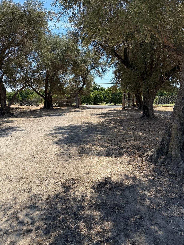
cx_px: 92
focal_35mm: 24
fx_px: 170
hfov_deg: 56.8
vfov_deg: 71.6
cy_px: 122
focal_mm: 6.76
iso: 80
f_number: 1.78
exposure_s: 1/2611
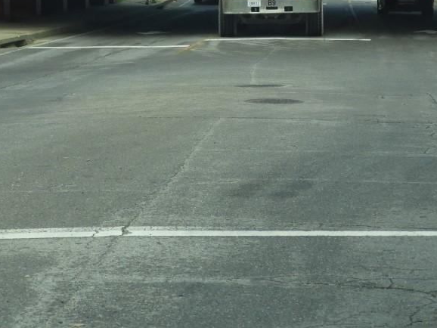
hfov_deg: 14.3
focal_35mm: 137
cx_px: 323
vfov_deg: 10.7
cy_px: -49
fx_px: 1730
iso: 100
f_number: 4
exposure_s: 1/400
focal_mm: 9.9
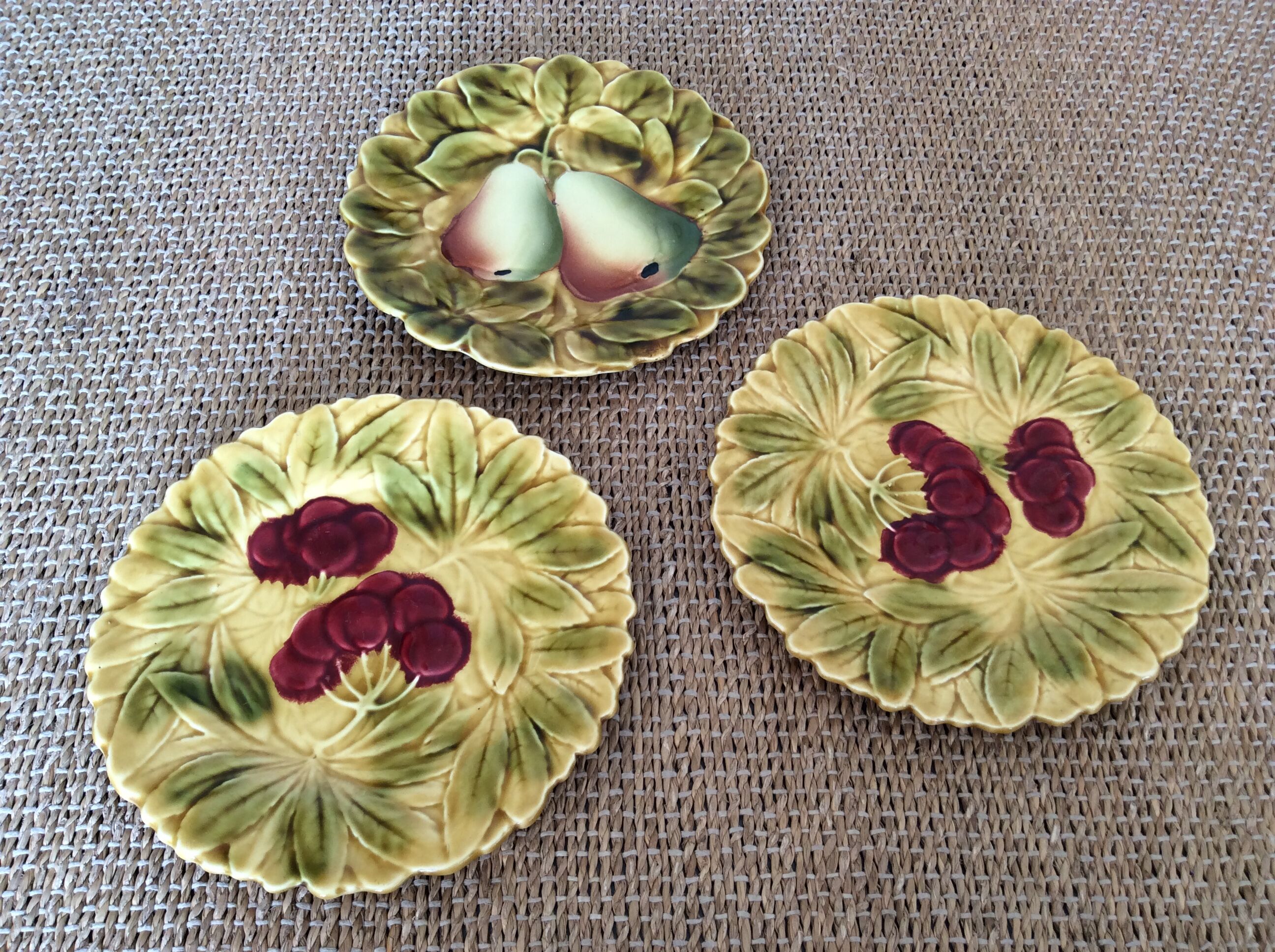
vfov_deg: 44.1
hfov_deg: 56.9
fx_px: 1177
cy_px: 476
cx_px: 638
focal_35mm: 32
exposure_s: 1/25
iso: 32
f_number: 2.4
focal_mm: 3.3
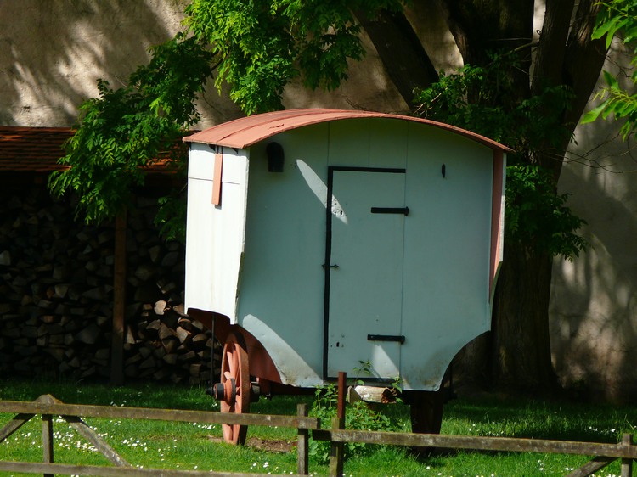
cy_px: 238
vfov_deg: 3.5
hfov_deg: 4.7
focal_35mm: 420
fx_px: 7726
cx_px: 318
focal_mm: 88.8
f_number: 4
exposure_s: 1/200
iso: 100
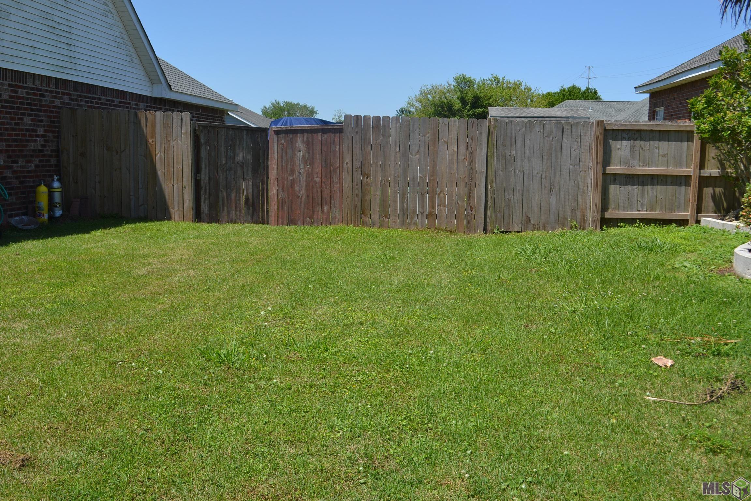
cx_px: 376
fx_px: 751
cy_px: 250
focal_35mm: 36
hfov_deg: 53.1
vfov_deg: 36.9
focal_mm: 24
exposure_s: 1/250
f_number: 8
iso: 100
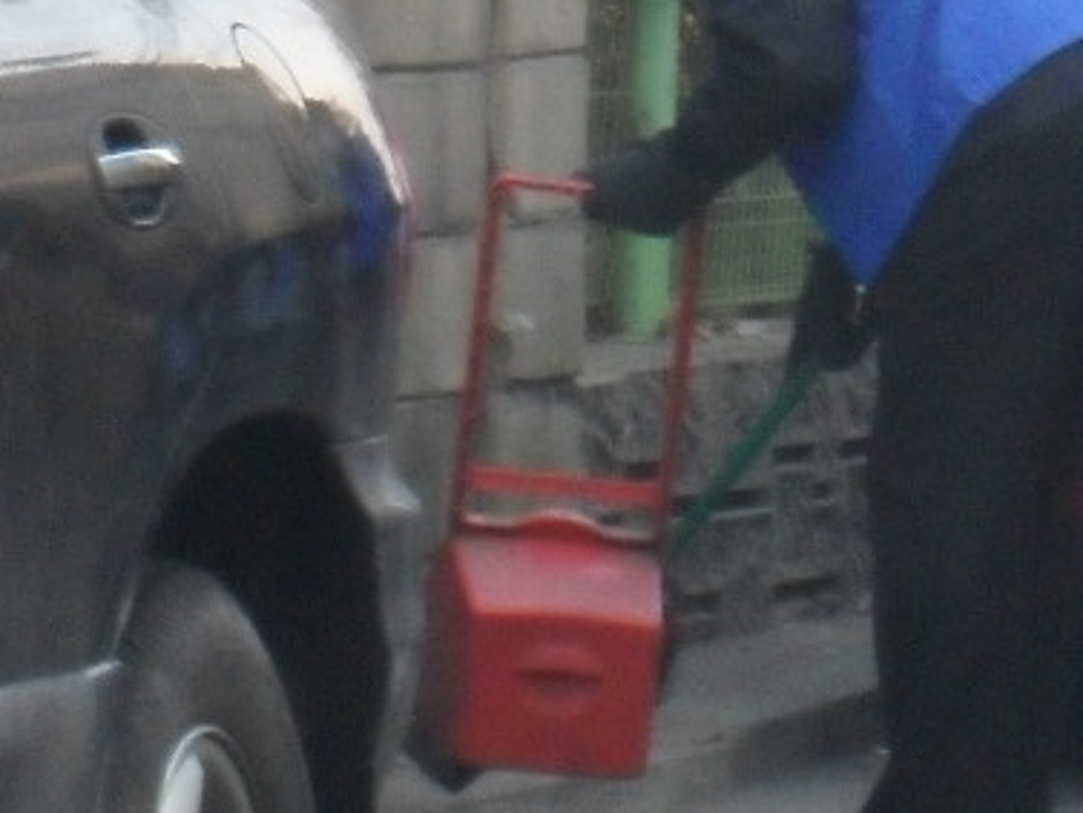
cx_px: 2002
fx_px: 19560
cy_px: -210
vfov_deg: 2.4
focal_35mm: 625
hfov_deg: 3.2
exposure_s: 1/60
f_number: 5.7
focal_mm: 20.7
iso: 320
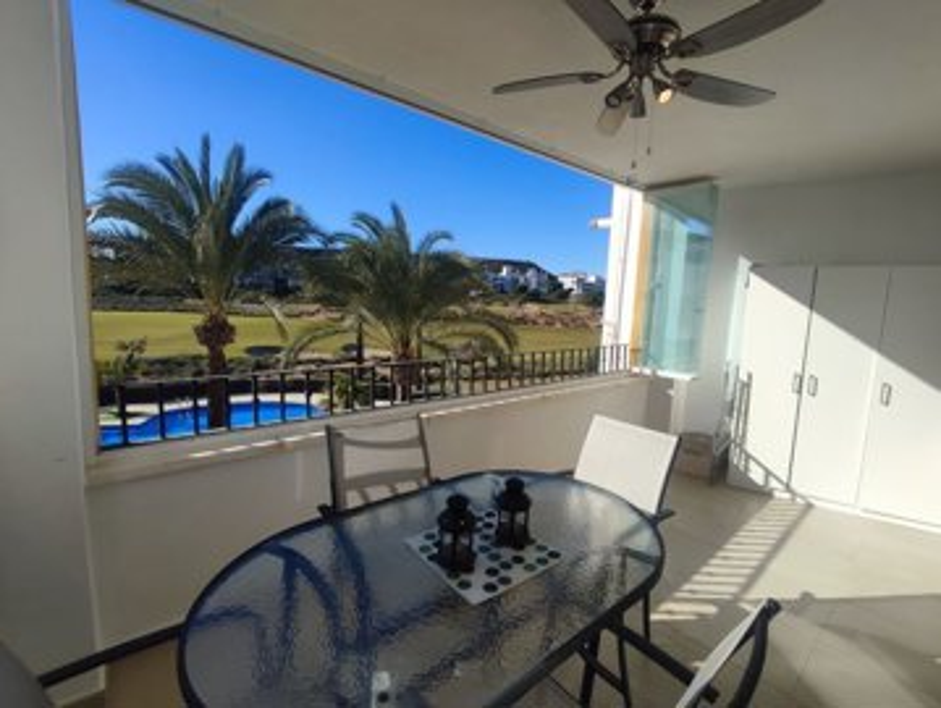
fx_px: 435
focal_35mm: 16
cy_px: 354
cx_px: 470
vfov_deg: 78.2
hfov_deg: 94.4
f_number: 2.2
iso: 50
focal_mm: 1.65
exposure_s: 1/1380
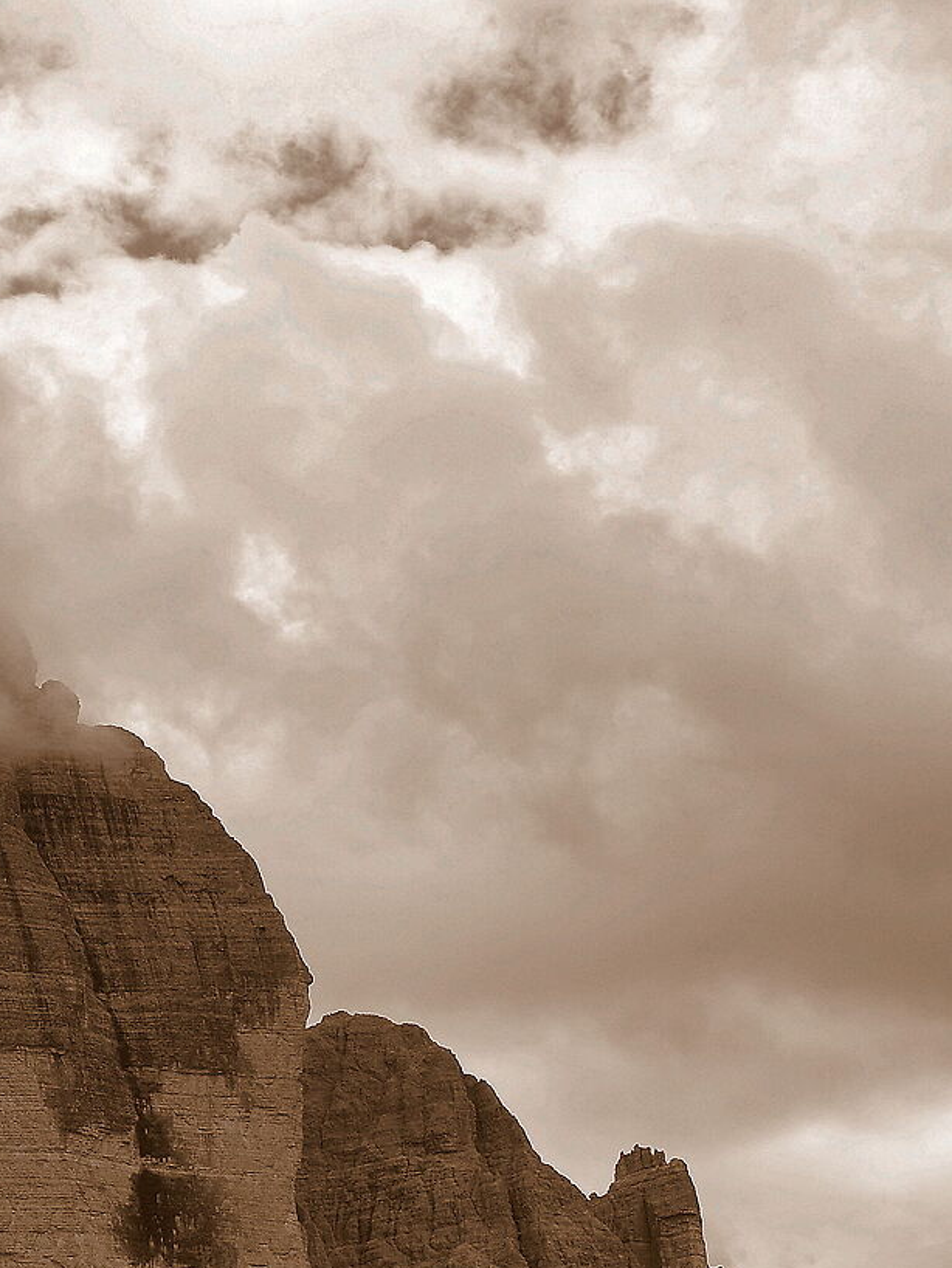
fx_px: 4031
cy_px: 980
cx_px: -744
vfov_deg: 17.8
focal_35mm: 110
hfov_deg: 12.4
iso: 100
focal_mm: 26
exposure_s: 1/320
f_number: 8
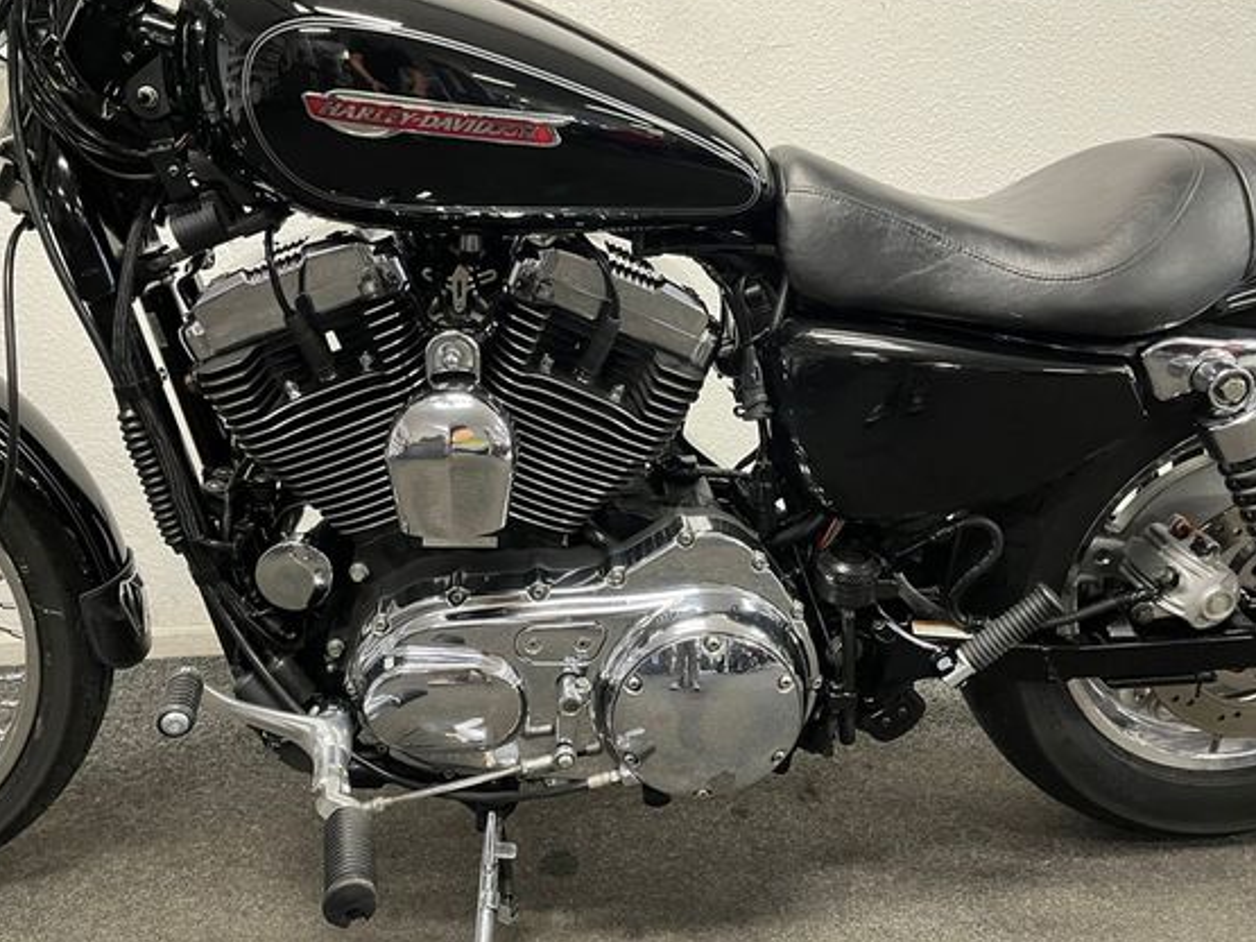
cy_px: 403
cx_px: 627
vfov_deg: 46.6
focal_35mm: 30
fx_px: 1088
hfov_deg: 60.0
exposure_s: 1/50
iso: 250
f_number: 1.6
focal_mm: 5.1
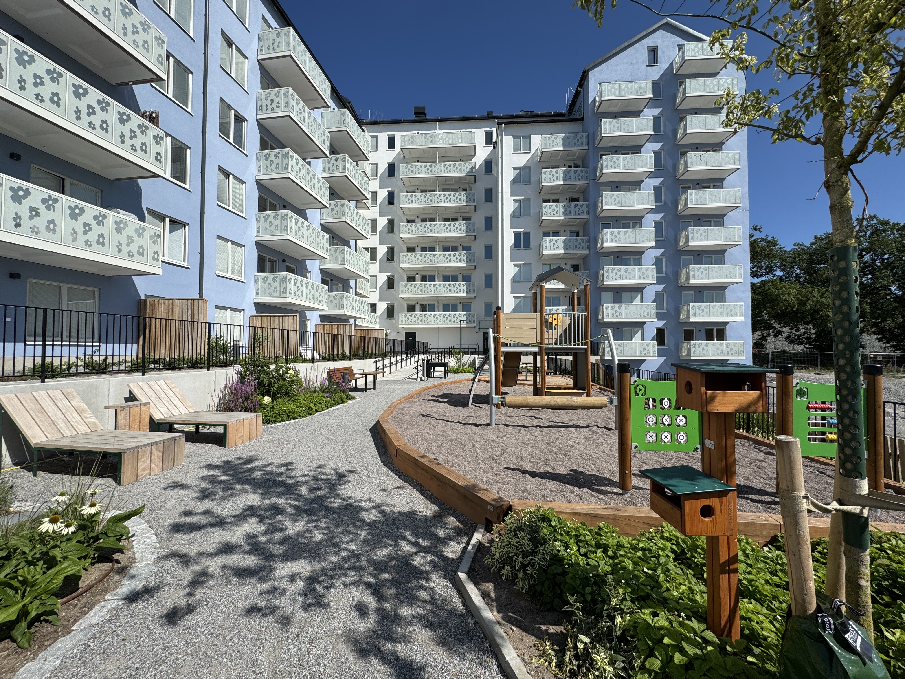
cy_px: 340
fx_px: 366
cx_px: 452
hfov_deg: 102.1
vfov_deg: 85.7
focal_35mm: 14
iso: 50
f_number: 2.2
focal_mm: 2.22
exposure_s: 1/3106
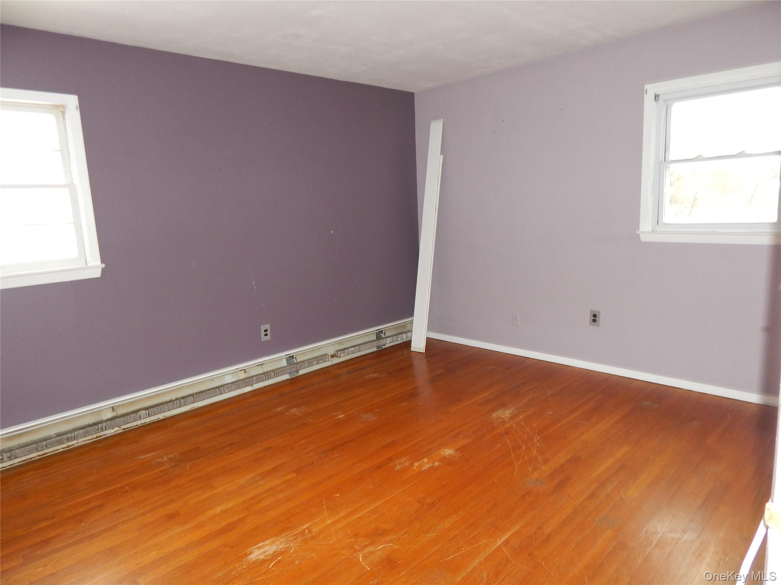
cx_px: 390
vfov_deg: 61.1
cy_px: 292
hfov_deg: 76.4
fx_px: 496
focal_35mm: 22
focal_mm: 4
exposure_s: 1/30
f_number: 3
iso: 220
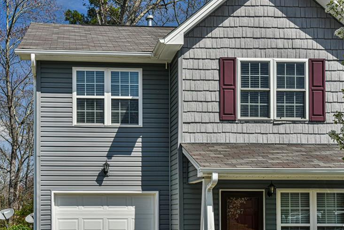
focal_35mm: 53
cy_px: 121
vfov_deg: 25.5
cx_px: 180
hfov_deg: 37.5
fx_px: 507
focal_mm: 38
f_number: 10
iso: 400
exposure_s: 1/400
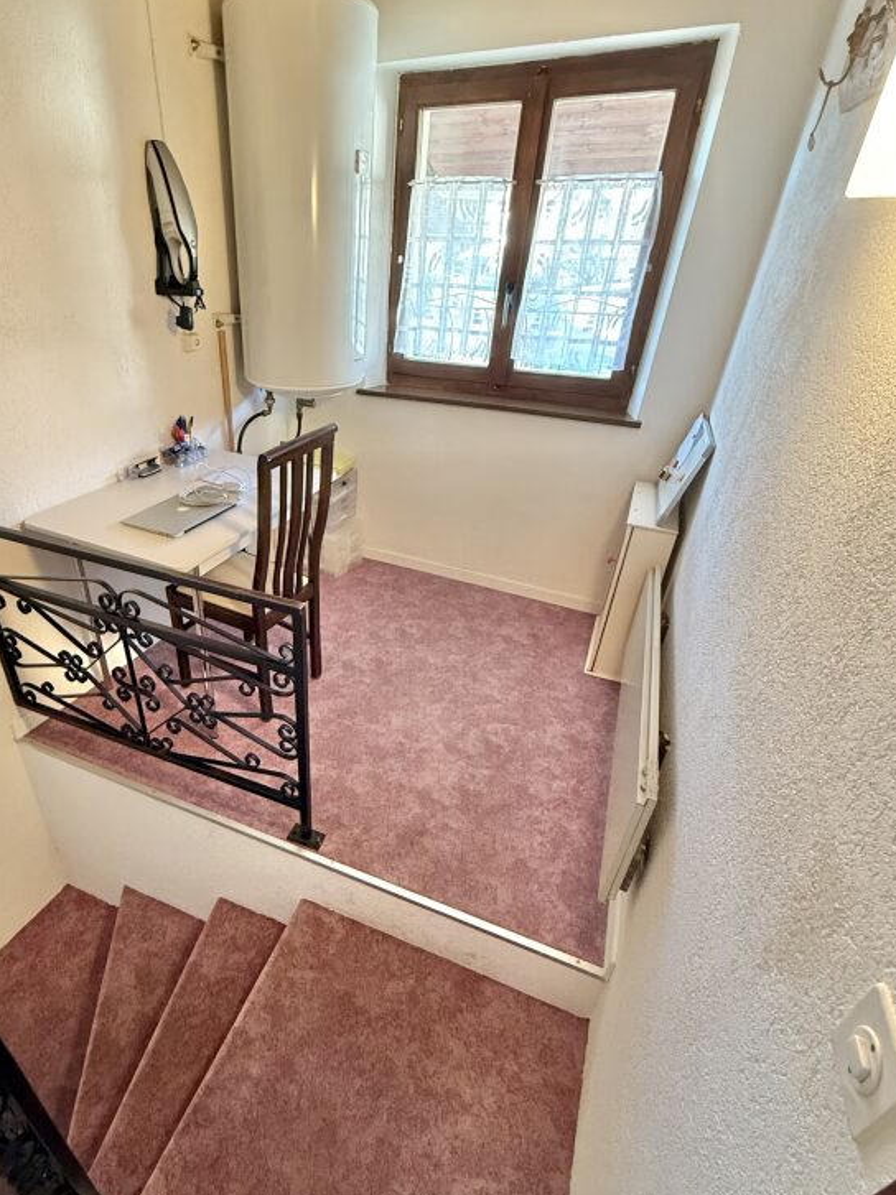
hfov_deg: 70.4
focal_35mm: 18
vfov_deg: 87.7
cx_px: 338
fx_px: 622
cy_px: 630
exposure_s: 1/50
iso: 500
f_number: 2.2
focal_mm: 2.22
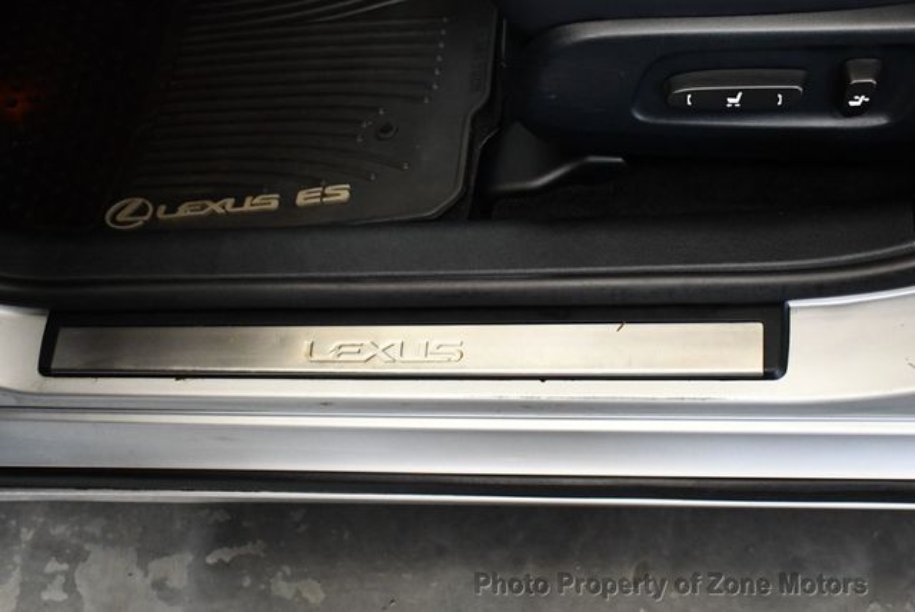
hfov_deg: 41.1
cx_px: 458
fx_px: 1221
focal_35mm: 48
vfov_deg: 28.1
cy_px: 306
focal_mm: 24
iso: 3200
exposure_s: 1/125
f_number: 4
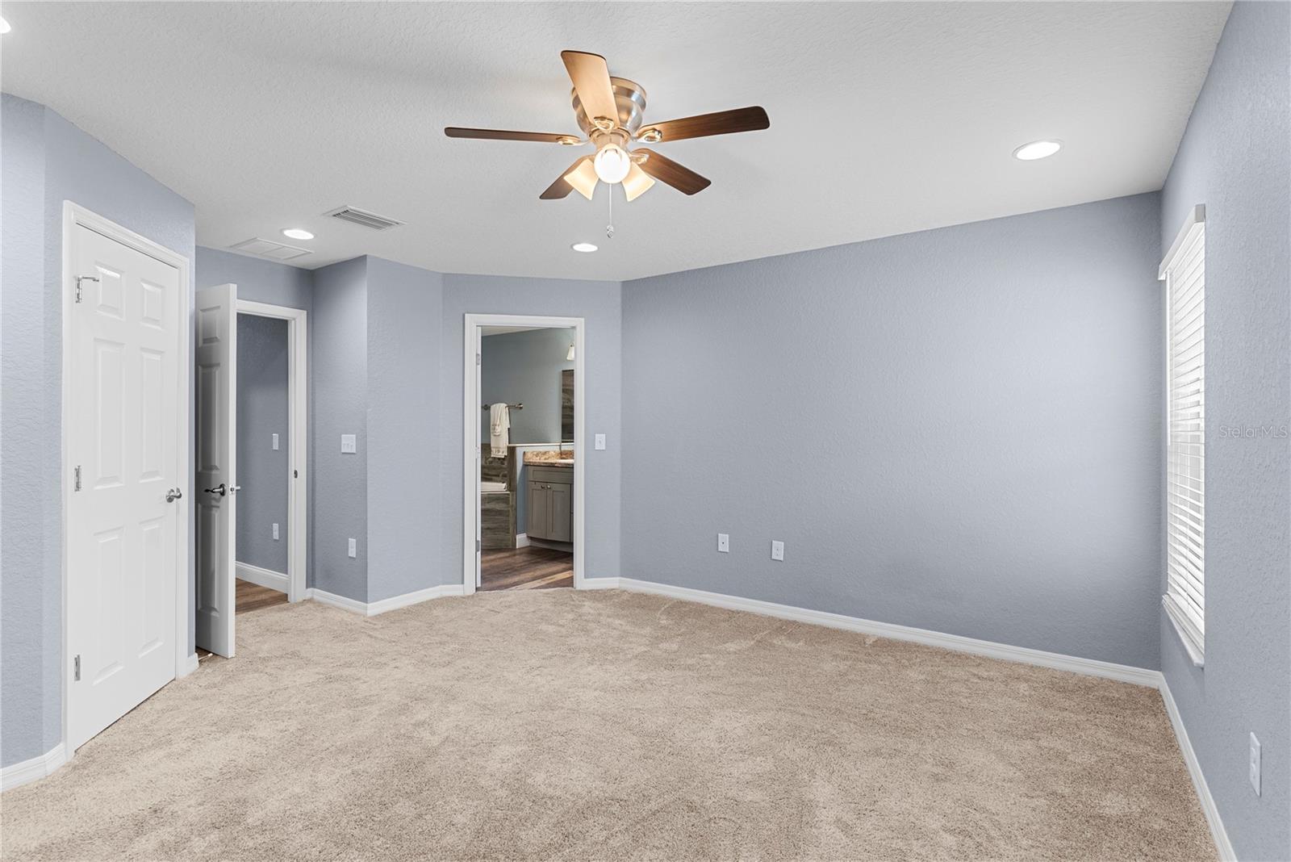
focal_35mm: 17
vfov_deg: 70.5
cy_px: 431
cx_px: 646
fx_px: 610
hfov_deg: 93.3
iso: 400
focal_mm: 17
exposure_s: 1/3
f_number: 8
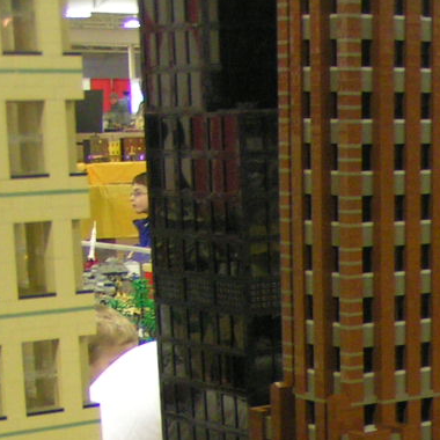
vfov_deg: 15.0
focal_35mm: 113
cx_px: 618
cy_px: 512
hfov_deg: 14.6
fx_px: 1625
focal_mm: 5.8
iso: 200
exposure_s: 1/10
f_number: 2.8
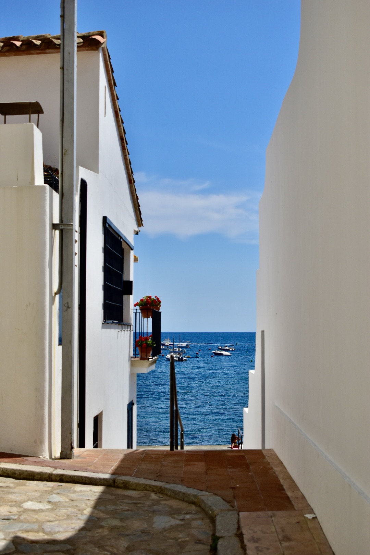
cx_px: 185
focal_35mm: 57
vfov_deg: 35.1
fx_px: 879
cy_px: 278
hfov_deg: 23.8
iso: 360
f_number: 7.1
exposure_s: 1/4000
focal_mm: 38
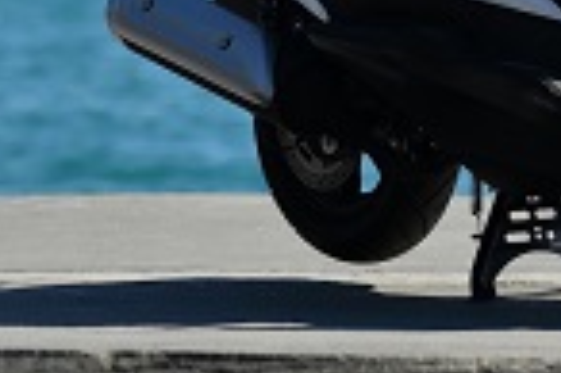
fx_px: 10258
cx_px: 165
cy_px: -388
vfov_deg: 2.1
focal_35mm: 659
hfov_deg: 3.1
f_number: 4.5
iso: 160
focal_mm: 150
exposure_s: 1/2500
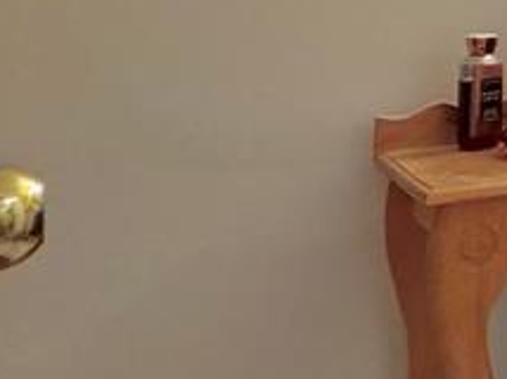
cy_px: -50
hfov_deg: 20.0
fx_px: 980
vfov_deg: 20.7
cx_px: 938
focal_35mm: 67
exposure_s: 1/60
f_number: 2.2
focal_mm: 2.22
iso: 400
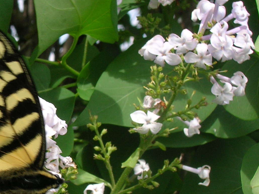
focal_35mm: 102
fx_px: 762
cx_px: -6
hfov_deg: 18.7
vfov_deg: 14.5
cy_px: 126
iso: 50
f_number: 5.4
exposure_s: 1/208
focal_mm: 7.7
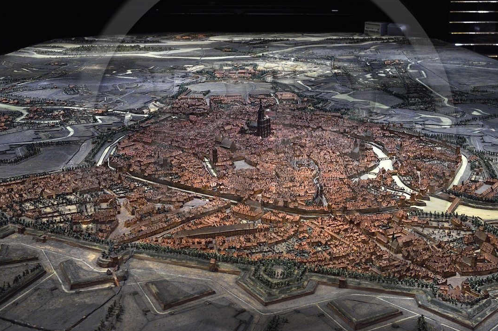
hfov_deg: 41.1
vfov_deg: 28.0
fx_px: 664
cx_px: 264
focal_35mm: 48
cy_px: 138
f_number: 5
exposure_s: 1/5
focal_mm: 32
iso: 3200
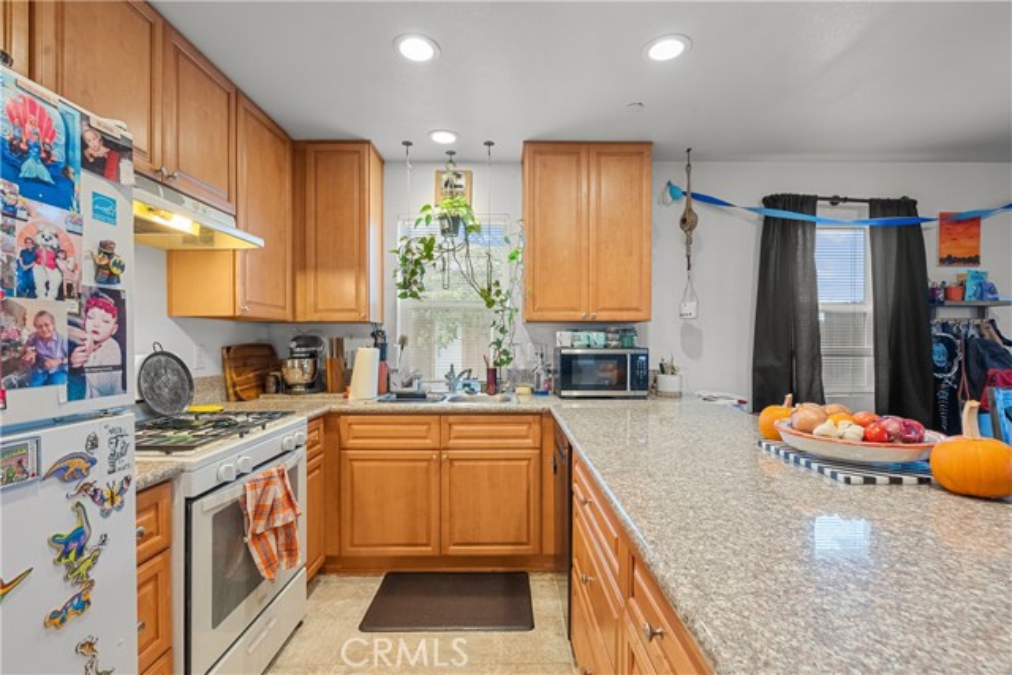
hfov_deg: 96.7
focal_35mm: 16
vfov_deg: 73.8
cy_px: 338
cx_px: 506
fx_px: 450
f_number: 8
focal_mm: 16
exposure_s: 1/20
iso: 2000
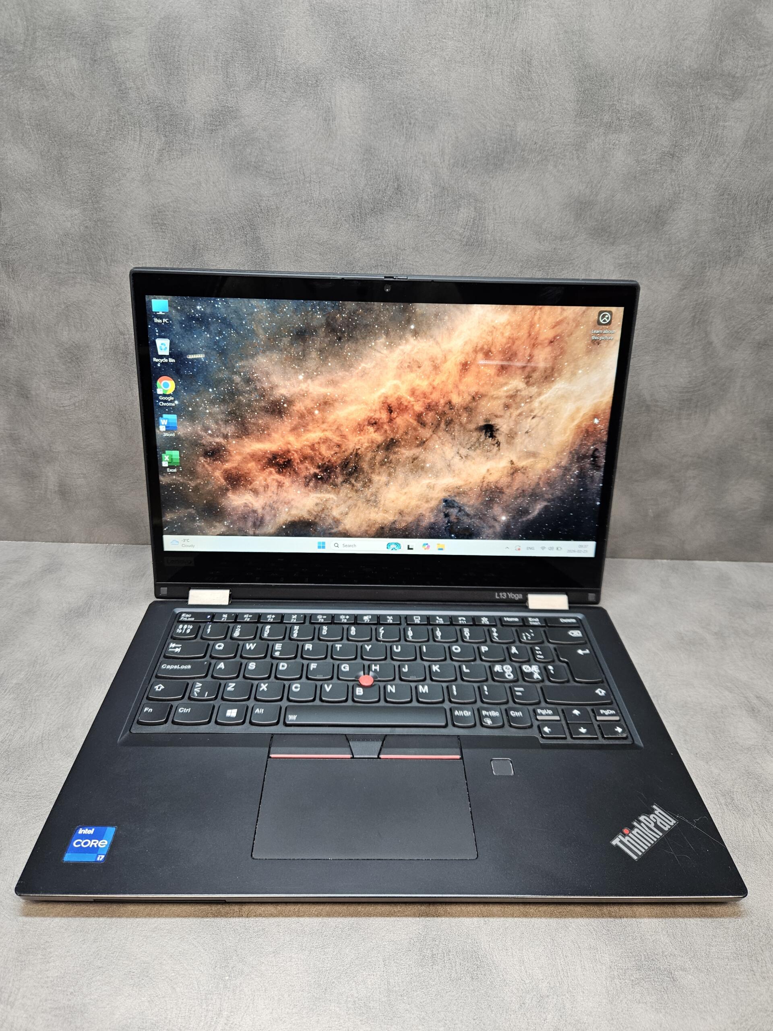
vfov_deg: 73.9
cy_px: 516
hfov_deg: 58.9
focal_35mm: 23
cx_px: 386
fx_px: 685
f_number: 1.8
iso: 200
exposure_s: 1/100
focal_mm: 5.4
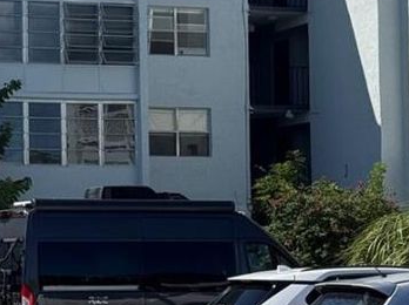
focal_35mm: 82
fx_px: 968
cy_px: 150
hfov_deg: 23.4
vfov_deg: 17.9
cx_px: 63
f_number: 1.78
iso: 64
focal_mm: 6.76
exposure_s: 1/4310
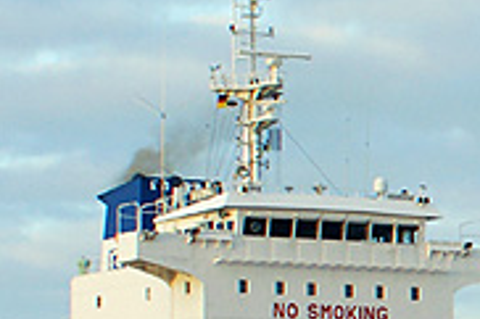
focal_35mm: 296
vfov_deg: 4.6
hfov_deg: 6.7
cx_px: 1052
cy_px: 388
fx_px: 3941
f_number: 4
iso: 200
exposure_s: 1/250
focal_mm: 35
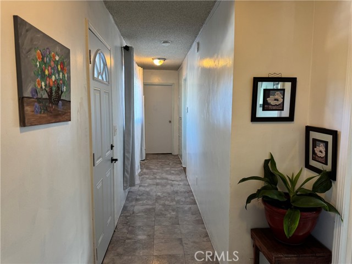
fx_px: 244
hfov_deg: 71.6
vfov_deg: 56.8
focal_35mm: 24
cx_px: 176
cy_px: 132
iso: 125
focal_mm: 6.76
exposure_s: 1/60
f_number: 1.78
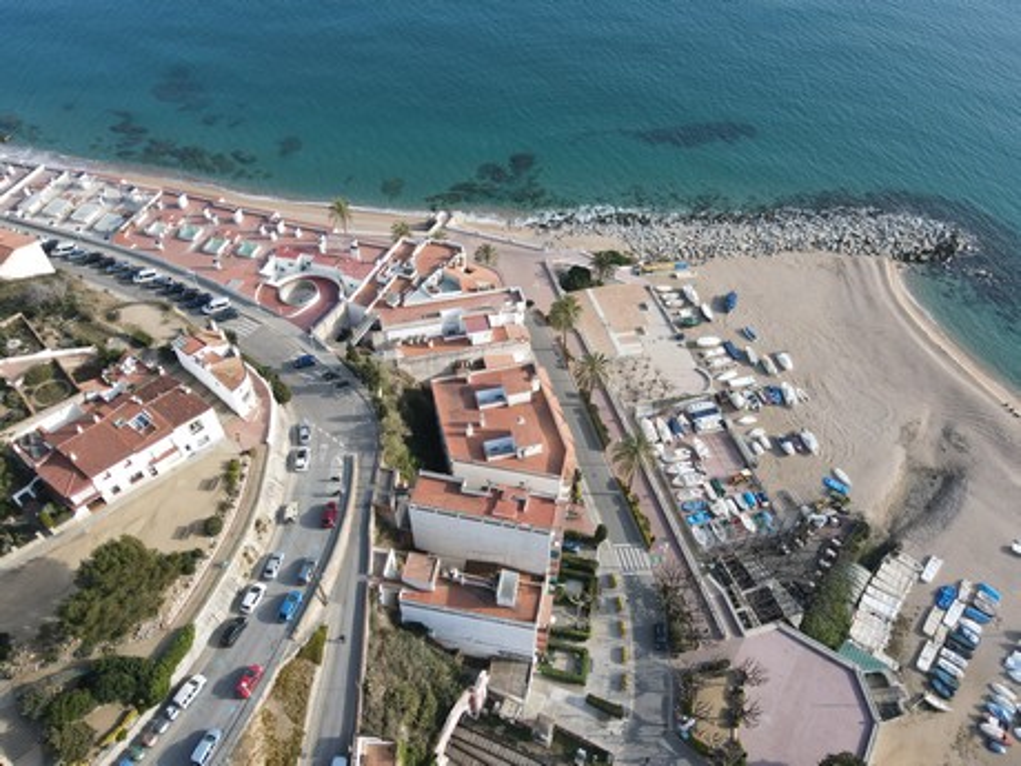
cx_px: 510
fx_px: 708
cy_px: 383
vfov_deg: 56.8
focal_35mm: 24
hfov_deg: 71.6
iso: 100
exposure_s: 1/320
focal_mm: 4.5
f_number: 2.8
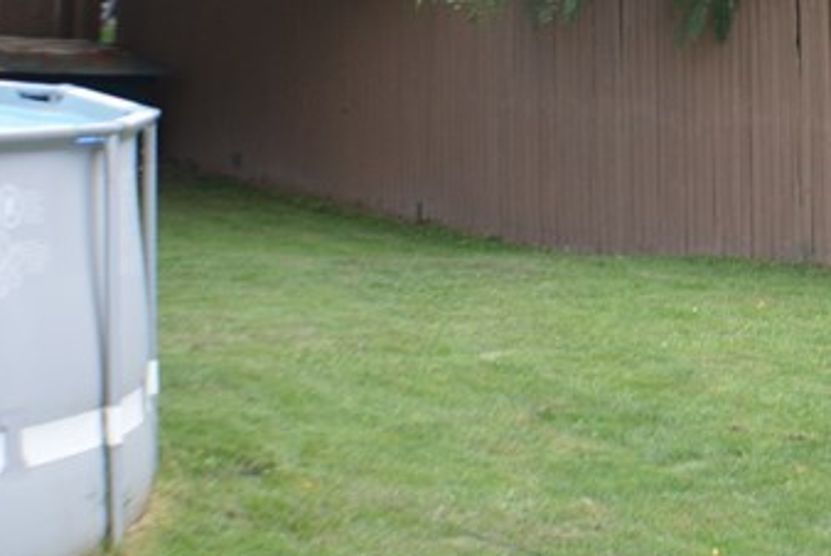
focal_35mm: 154
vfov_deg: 8.8
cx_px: 1223
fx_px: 3558
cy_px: -135
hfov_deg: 12.7
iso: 220
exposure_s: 1/125
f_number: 4.8
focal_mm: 32
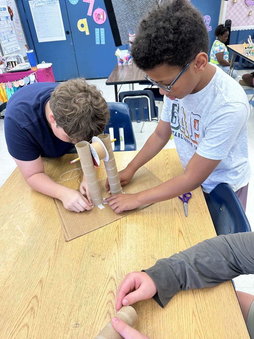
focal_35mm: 24
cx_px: 127
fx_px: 235
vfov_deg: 71.6
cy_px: 170
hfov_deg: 56.8
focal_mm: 6.86
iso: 125
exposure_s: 1/60
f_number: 1.78
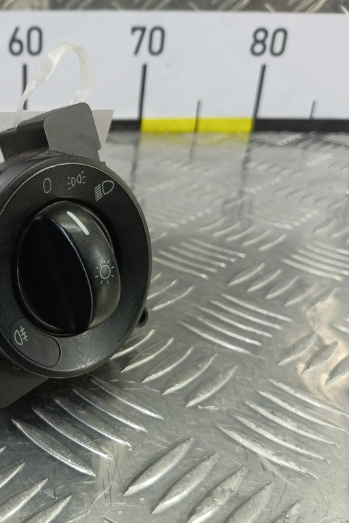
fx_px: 465
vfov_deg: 58.7
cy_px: 261
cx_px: 28
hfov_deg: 38.0
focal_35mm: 32
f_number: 1.6
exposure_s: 1/50
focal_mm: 4.11
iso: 144
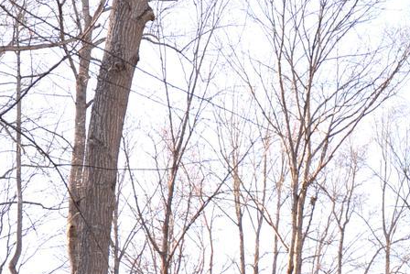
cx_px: 459
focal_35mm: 64
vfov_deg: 16.9
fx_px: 729
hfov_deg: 28.3
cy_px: 515
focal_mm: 14
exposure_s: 1/160
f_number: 6.3
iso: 200
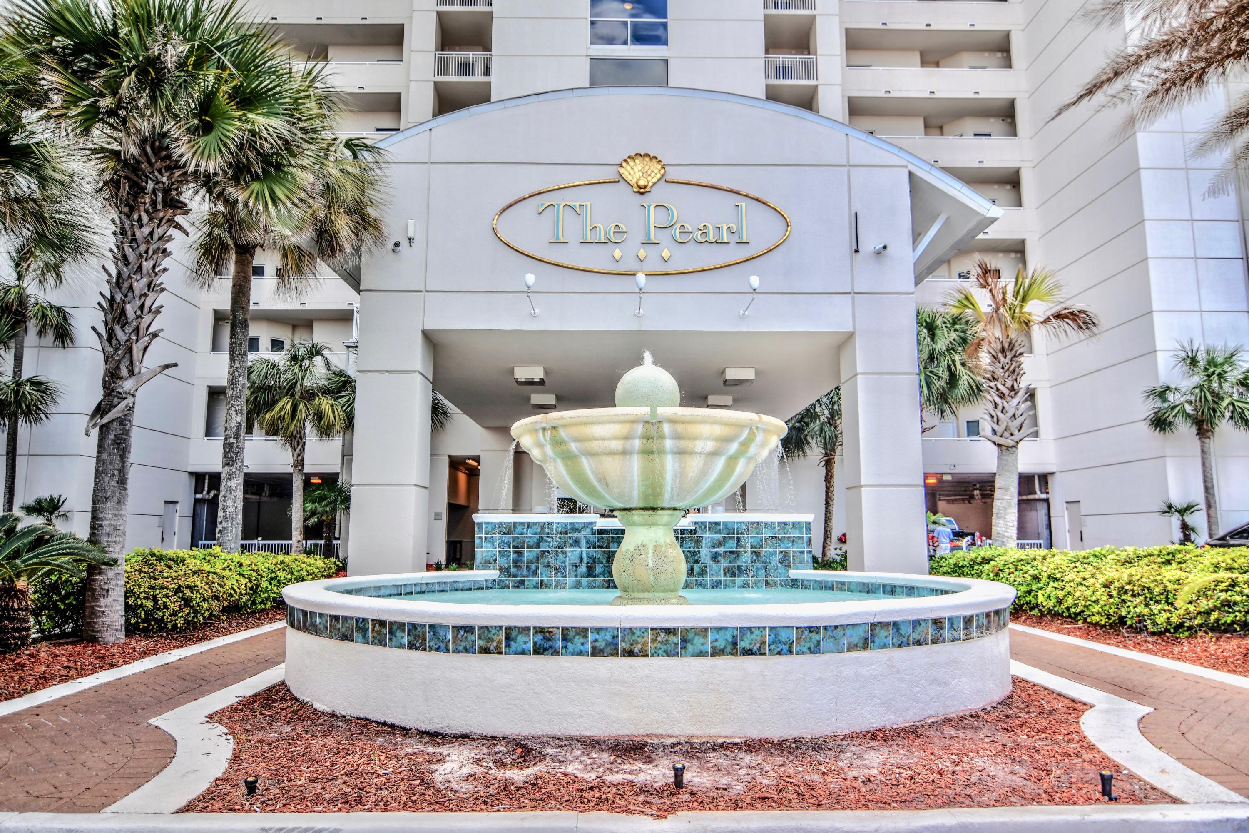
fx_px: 833
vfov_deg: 53.1
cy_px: 416
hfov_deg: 73.7
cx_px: 624
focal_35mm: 24
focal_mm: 16
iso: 100
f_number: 2.8
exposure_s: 1/640
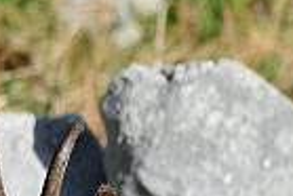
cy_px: 512
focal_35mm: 3227
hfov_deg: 0.6
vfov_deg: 0.4
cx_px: 126
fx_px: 26291
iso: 200
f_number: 9
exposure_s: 1/320
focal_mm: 500
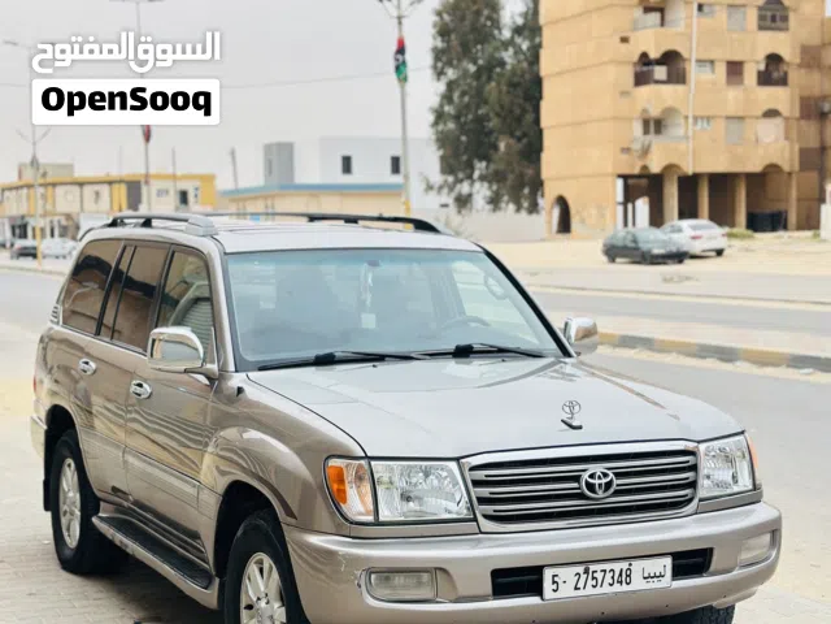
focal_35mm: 48
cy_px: 312
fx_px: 1152
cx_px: 416
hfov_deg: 39.7
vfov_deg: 30.3
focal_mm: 6.86
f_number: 1.78
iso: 80
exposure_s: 1/380
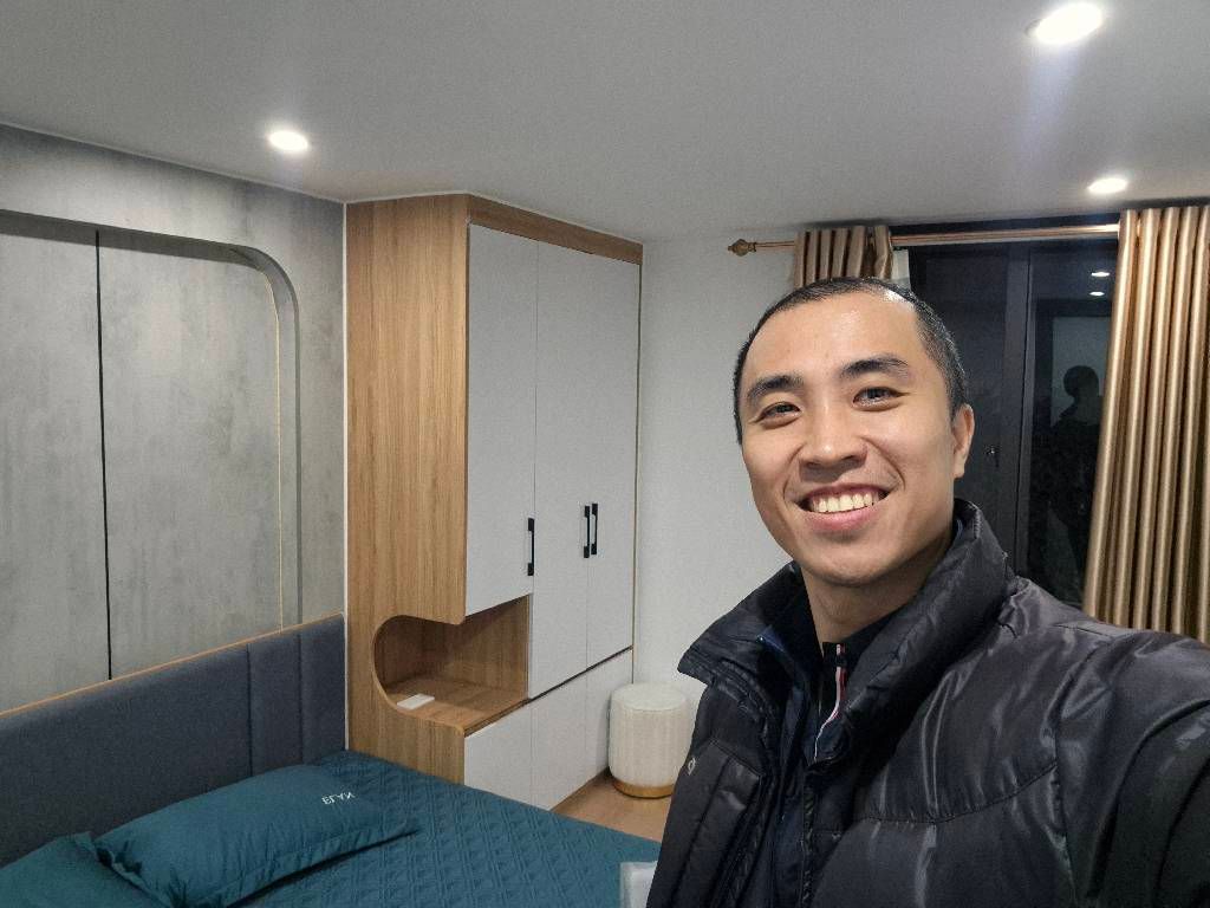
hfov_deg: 69.4
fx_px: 874
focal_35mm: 25
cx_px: 605
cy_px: 454
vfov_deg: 54.9
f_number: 2.2
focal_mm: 3.3
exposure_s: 1/50
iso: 320
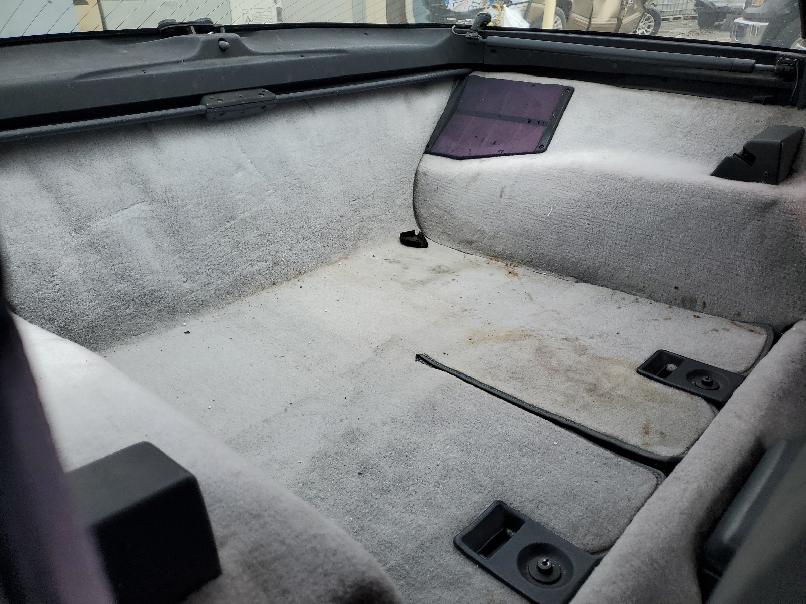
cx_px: 403
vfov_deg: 53.1
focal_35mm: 26
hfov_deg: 67.3
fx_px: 605
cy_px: 302
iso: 50
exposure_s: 1/2000
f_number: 1.5
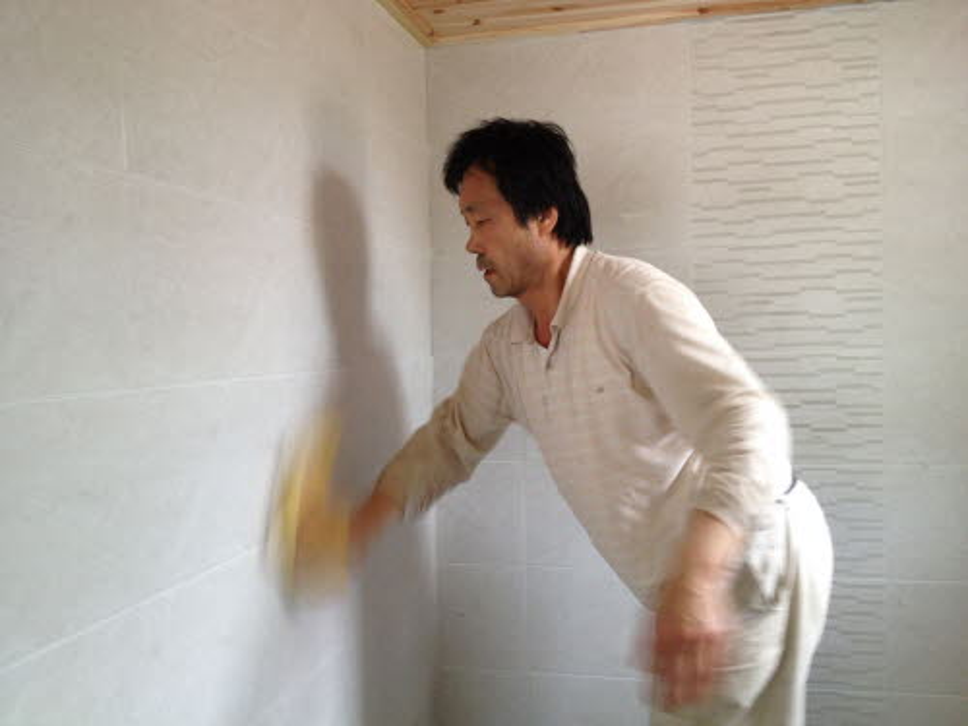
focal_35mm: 35
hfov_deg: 52.6
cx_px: 484
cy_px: 363
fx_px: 979
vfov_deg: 40.7
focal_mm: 4.28
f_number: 2.4
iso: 80
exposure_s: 1/20
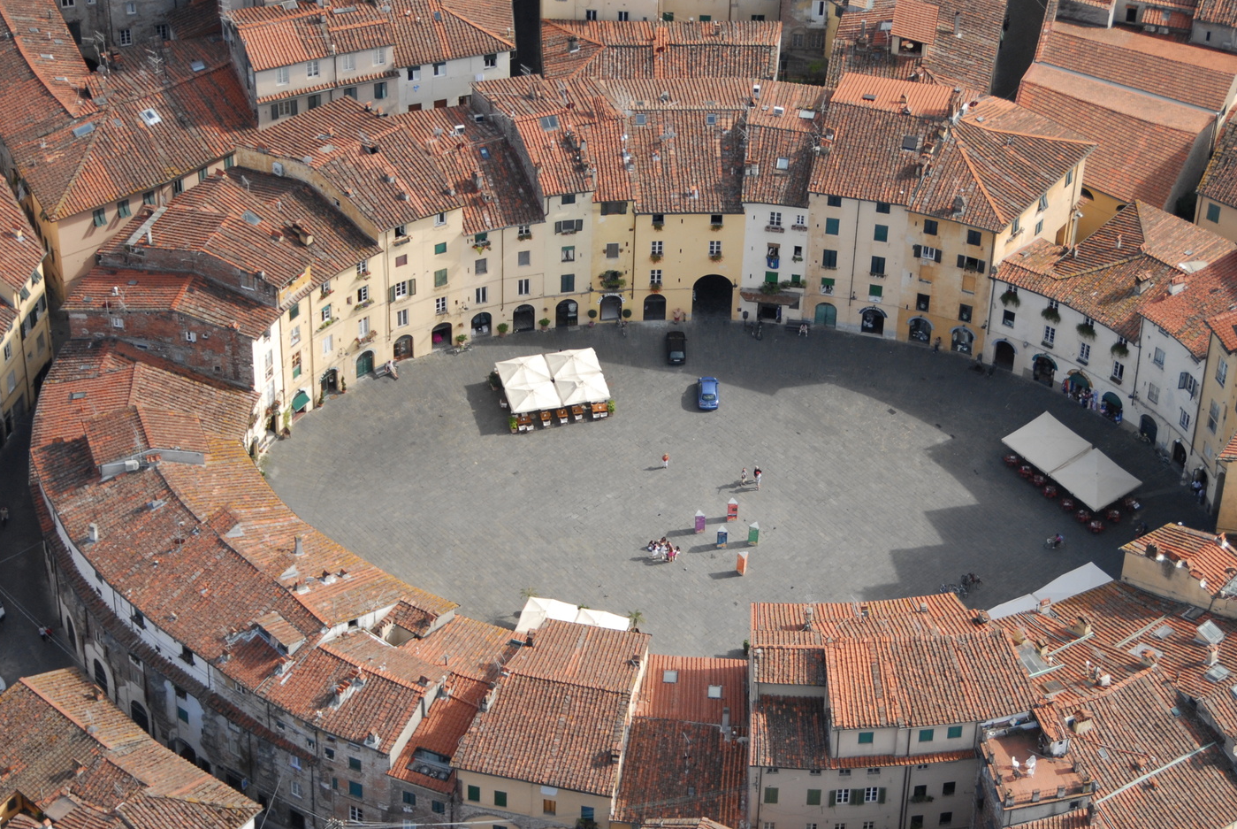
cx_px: 695
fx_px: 3854
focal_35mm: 112
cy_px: 468
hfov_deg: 18.2
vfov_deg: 12.3
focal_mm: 62
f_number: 5
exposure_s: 1/800
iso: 320
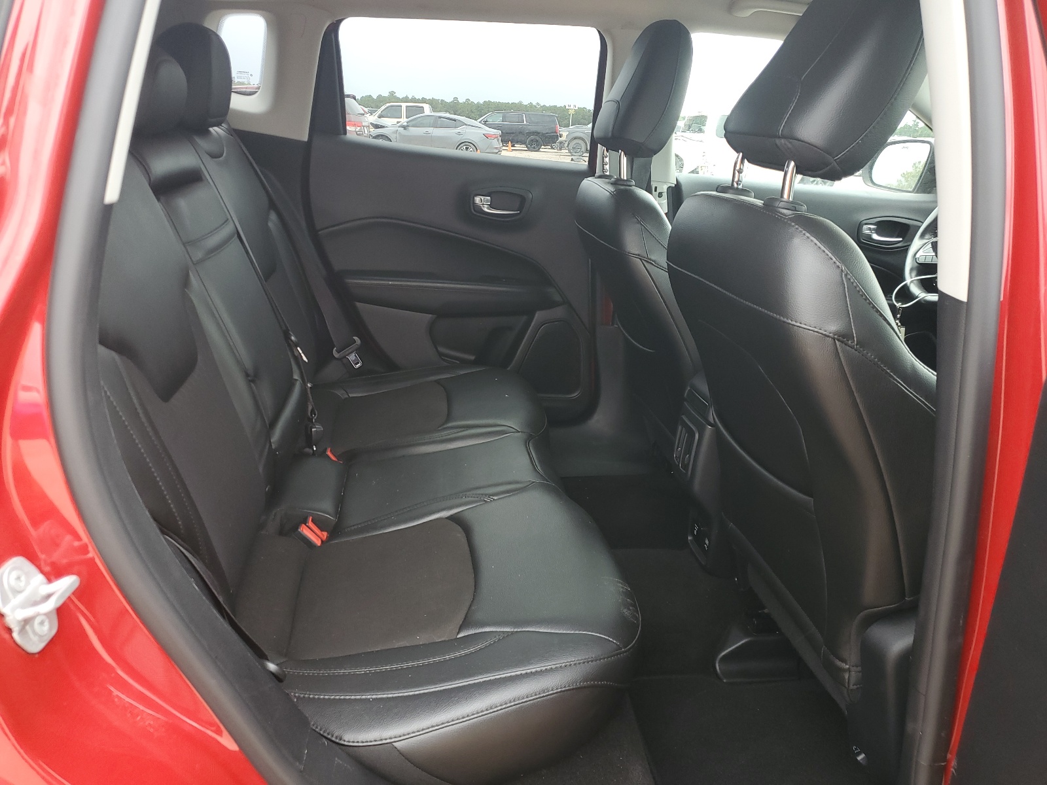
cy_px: 392
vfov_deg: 53.1
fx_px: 786
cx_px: 524
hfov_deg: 67.3
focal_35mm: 26
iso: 61
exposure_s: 1/100
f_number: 1.5
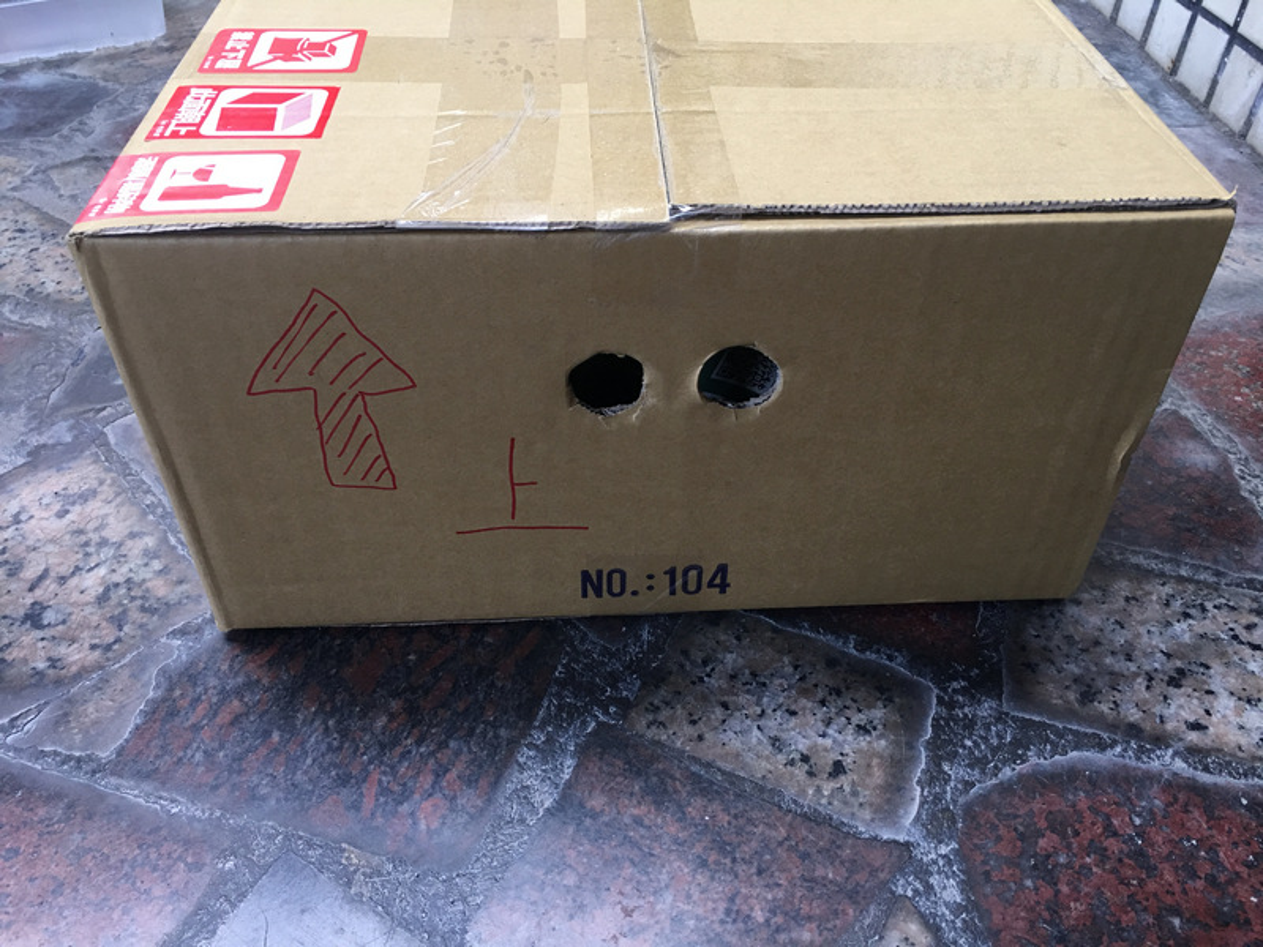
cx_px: 632
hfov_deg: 61.7
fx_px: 1058
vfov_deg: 48.2
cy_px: 474
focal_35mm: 29
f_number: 2.2
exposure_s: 1/30
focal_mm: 4.15
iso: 40
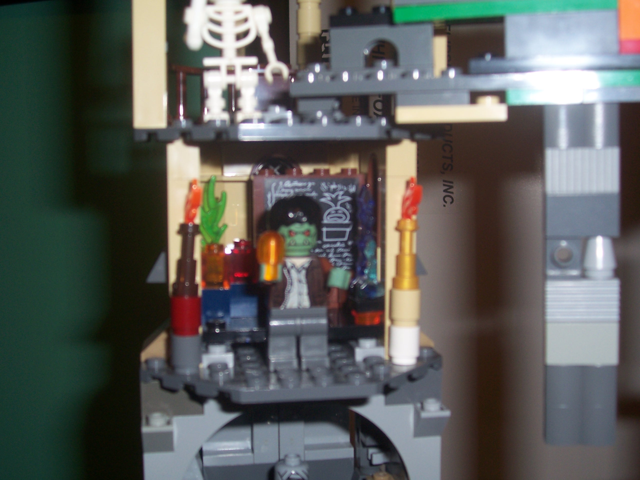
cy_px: 240
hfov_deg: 44.8
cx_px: 320
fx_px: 777
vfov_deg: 34.3
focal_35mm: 42
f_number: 3
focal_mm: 7
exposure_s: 1/60
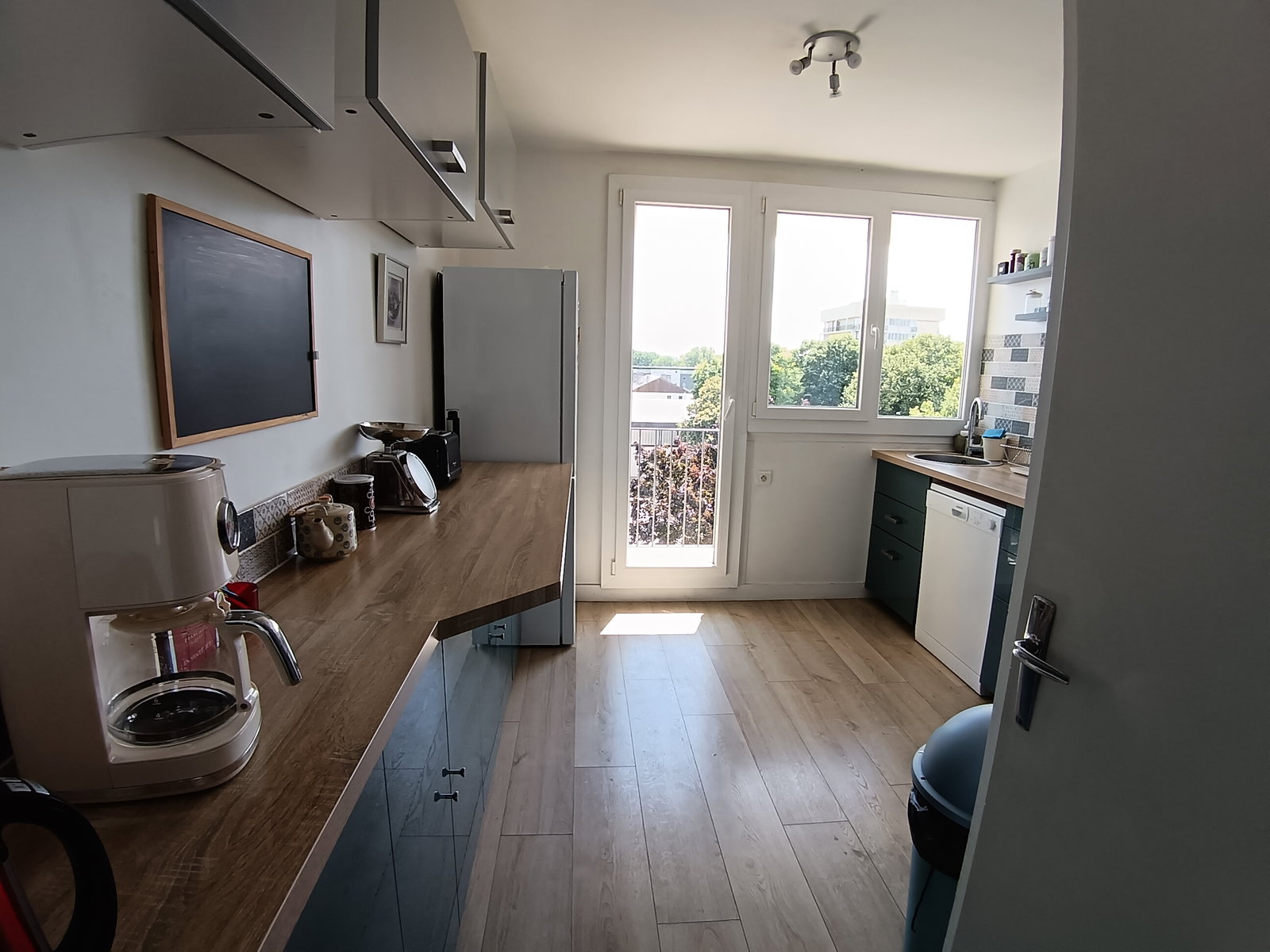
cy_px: 476
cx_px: 635
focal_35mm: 17
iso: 100
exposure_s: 1/109
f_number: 2.2
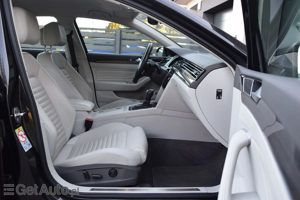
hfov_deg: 59.5
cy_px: 100
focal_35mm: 32
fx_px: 262
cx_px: 150
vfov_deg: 41.7
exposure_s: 1/80
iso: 320
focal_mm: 21
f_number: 4.5
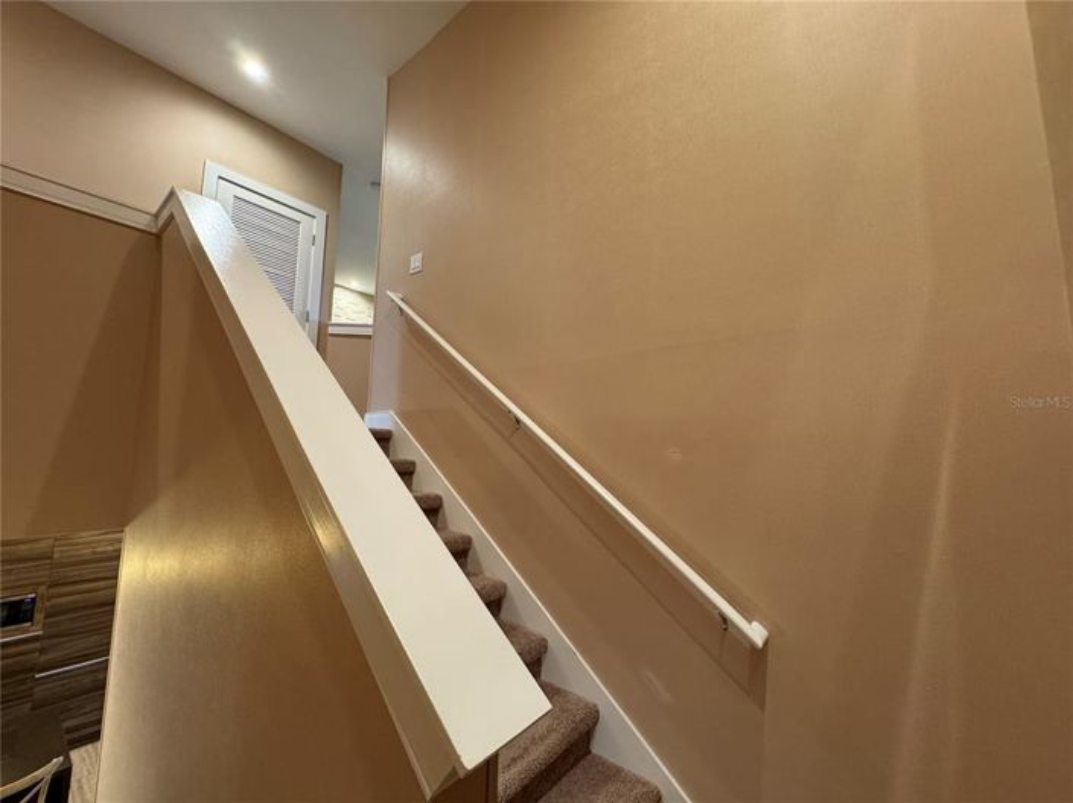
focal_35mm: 14
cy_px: 402
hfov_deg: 102.1
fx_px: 434
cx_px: 536
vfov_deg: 85.6
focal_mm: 2.22
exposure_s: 1/60
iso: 320
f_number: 2.2
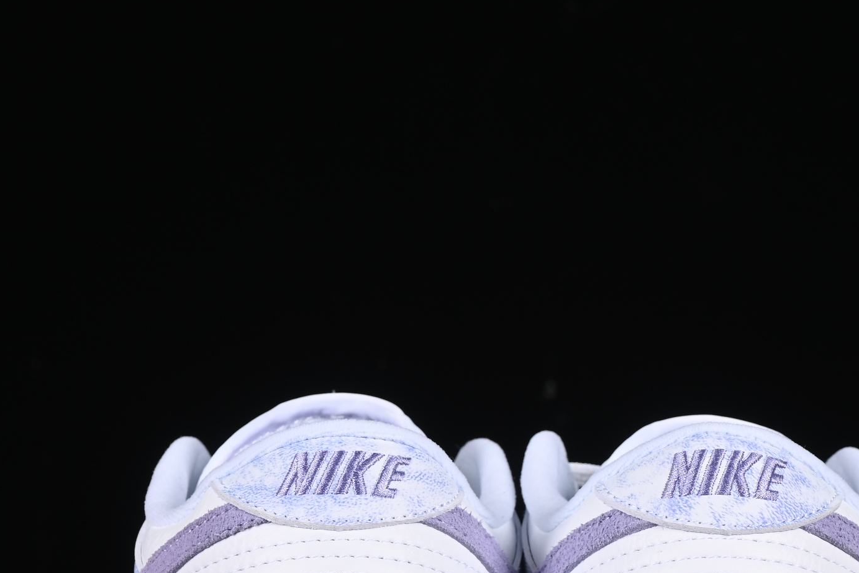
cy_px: 470
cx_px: 534
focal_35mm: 151
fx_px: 3603
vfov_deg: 9.1
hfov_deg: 13.6
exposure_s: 1/80
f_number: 8
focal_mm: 50
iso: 160
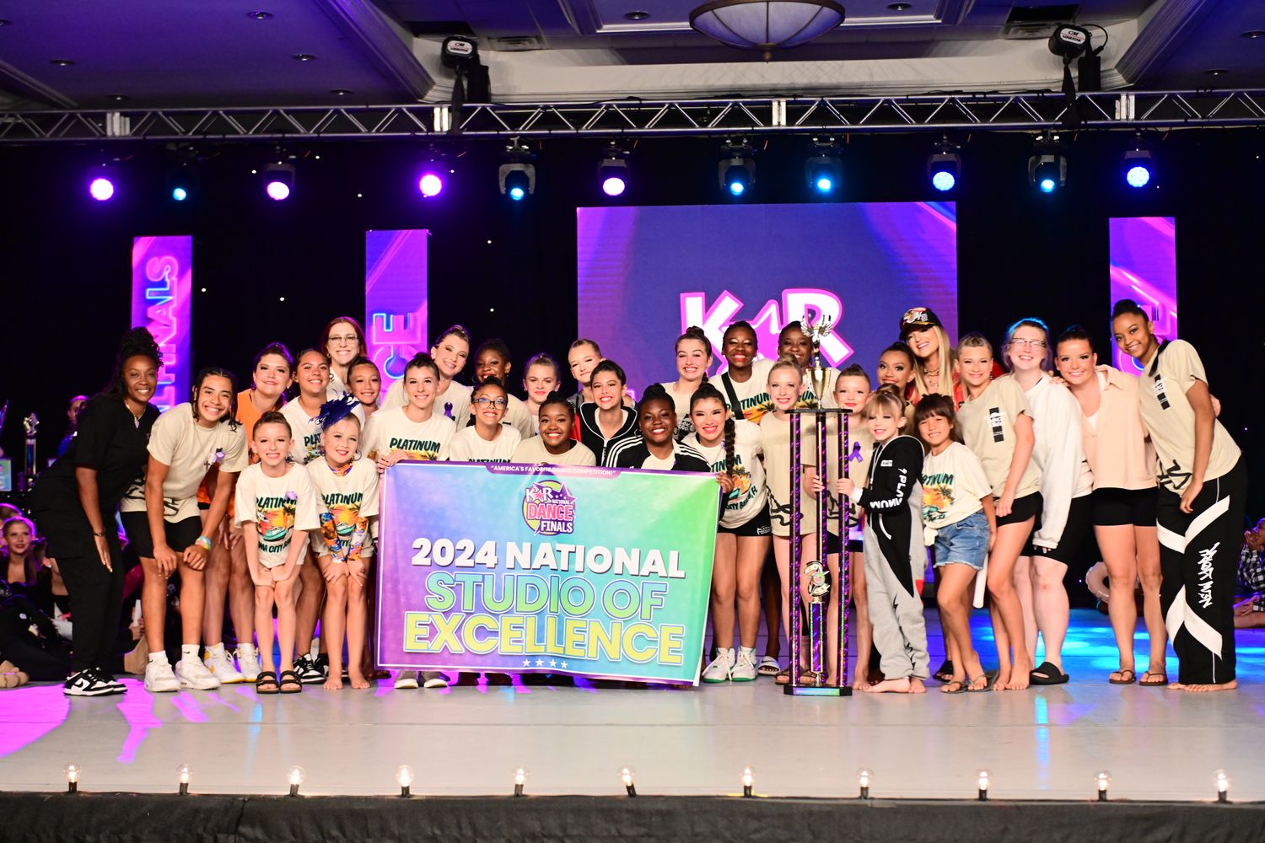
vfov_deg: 26.0
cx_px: 632
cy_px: 422
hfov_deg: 38.2
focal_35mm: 52
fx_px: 1827
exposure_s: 1/640
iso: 4000
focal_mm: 52
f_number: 3.5
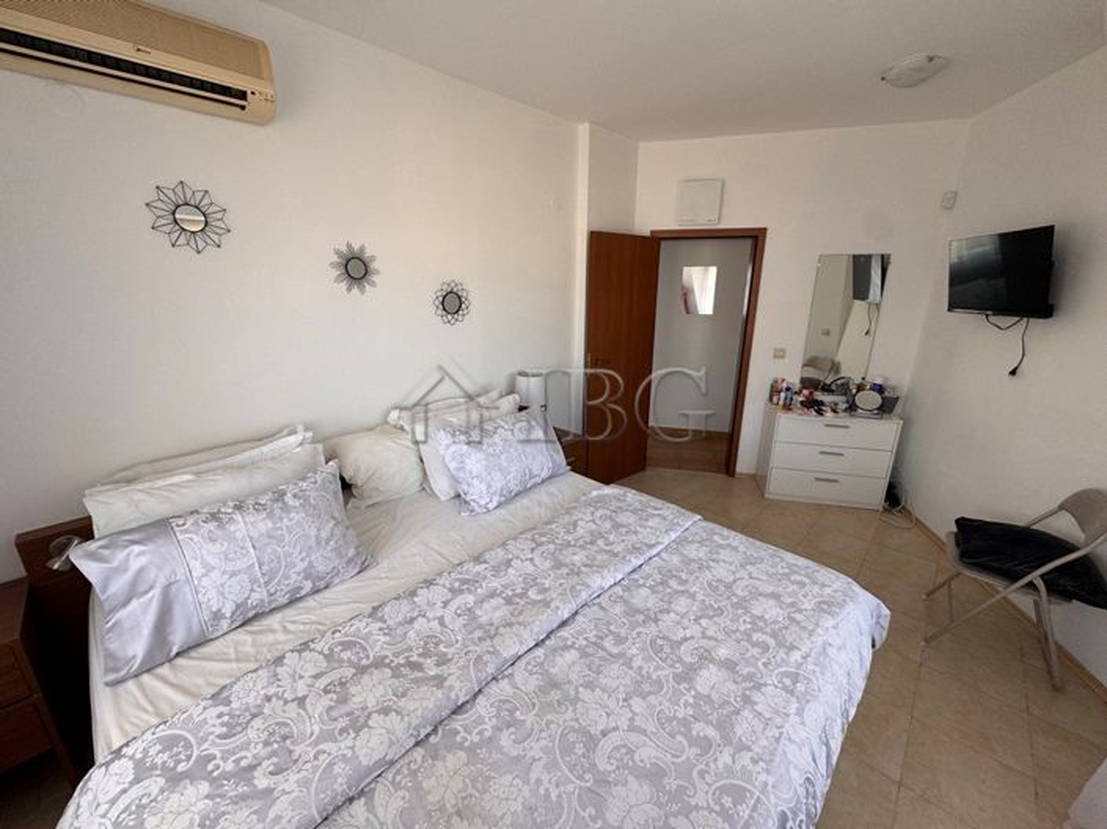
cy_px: 414
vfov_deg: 85.6
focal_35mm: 14
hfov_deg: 102.1
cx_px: 554
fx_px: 447
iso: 80
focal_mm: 2.22
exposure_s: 1/99
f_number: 2.2
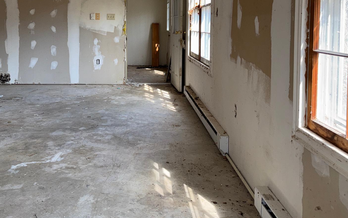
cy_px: 42
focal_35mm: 37
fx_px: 351
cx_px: 107
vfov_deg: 33.4
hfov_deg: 51.4
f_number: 1.78
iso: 50
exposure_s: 1/152
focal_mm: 6.76
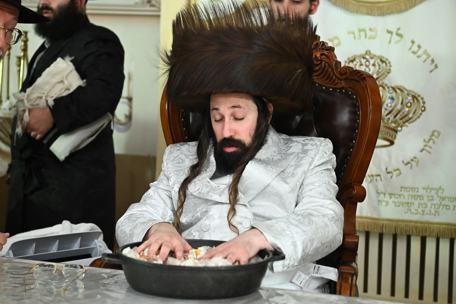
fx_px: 886
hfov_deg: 28.9
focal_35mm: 70
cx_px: 228
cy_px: 152
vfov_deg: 19.4
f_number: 4.5
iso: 3200
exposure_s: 1/100
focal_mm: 70
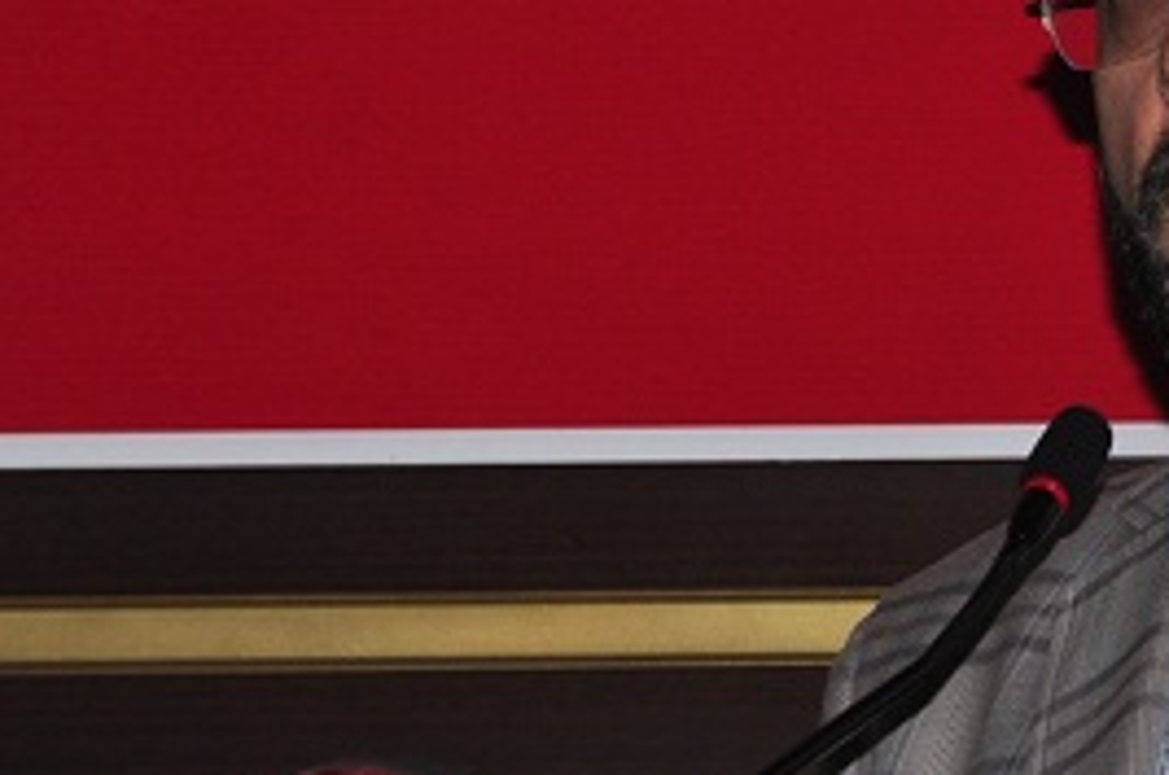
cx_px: 1261
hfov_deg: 5.4
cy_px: 447
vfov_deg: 3.6
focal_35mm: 380
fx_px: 12324
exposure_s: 1/100
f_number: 5.6
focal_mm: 105
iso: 500
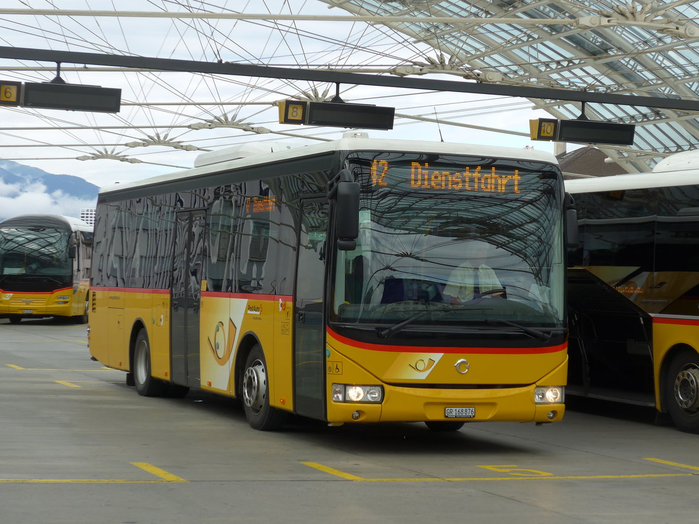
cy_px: 251
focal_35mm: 85
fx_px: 1717
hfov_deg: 23.0
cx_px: 366
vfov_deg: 17.4
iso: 80
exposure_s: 1/200
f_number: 4.4
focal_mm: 16
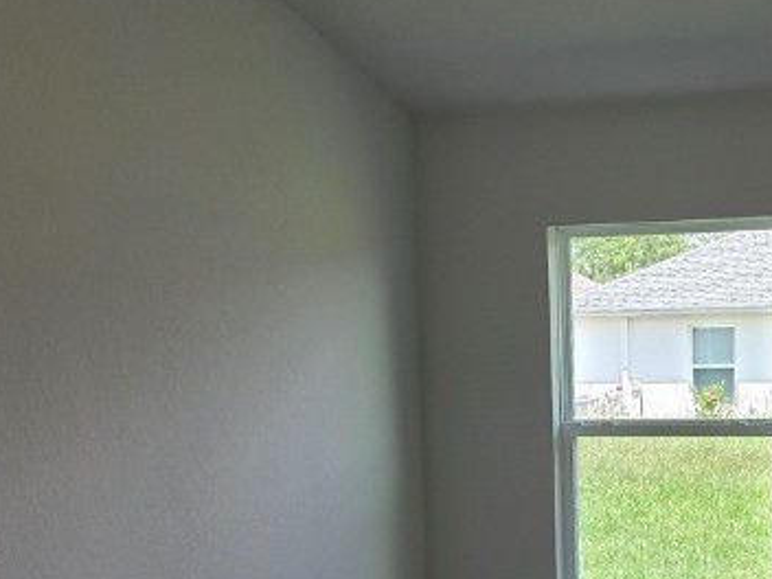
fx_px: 1494
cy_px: 478
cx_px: 673
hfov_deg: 28.0
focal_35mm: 67
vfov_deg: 21.6
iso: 25
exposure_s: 1/120
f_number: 1.7
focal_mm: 6.3
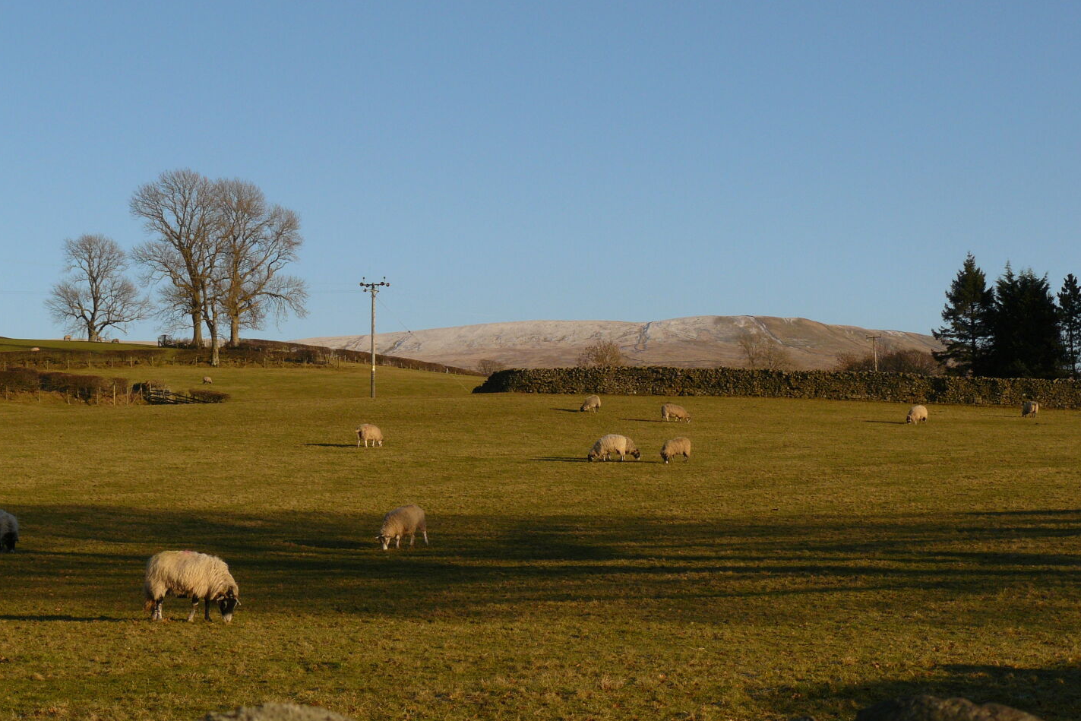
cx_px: 538
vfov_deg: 17.1
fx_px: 2402
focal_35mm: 80
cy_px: 315
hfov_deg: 25.4
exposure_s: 1/500
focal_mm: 12.6
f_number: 5.6
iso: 100
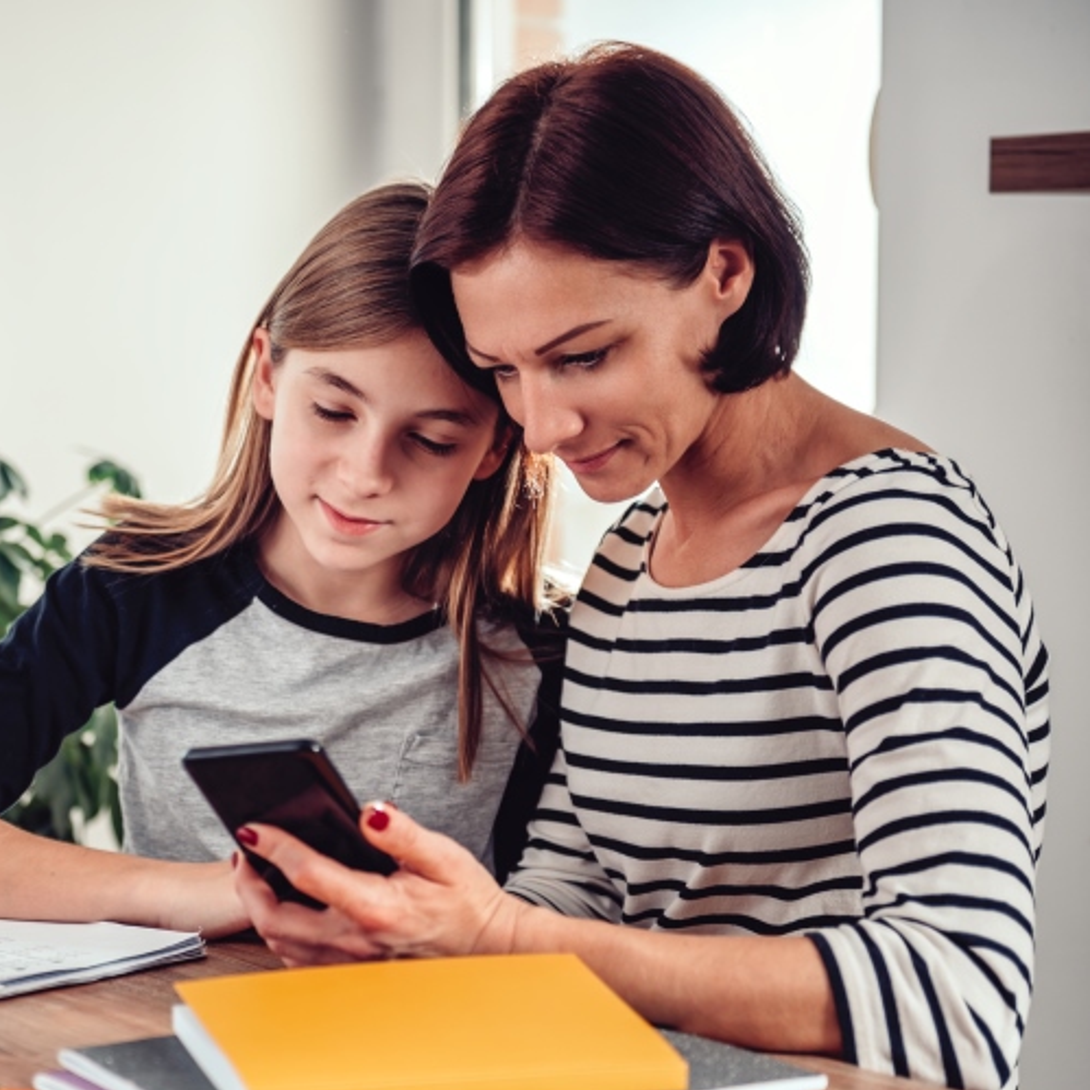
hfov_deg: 20.5
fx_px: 2992
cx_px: 270
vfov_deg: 20.6
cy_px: 577
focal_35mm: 84
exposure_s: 1/320
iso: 100
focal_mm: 62
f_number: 2.8
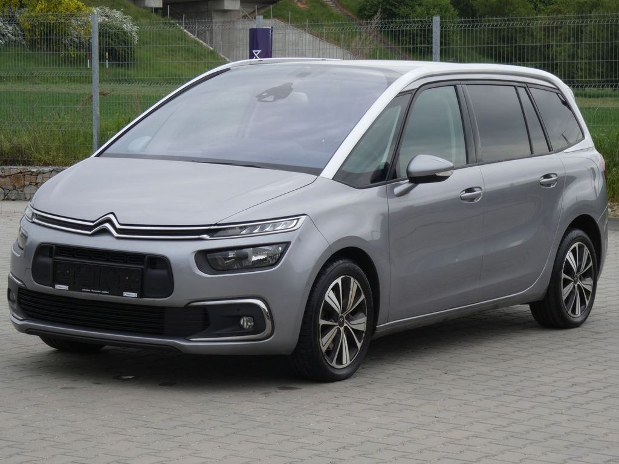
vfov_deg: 13.8
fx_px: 1913
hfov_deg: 18.4
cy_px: 232
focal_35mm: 107
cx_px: 310
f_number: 5.6
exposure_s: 1/200
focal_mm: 19.2
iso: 80
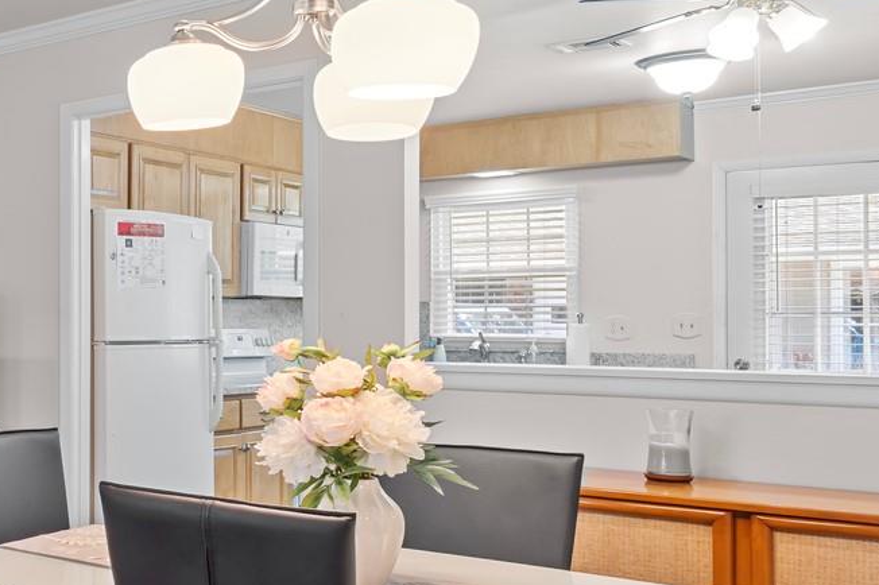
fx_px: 1074
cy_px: 392
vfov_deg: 30.3
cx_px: -212
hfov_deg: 34.3
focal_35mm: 44
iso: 200
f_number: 10
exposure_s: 1
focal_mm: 14
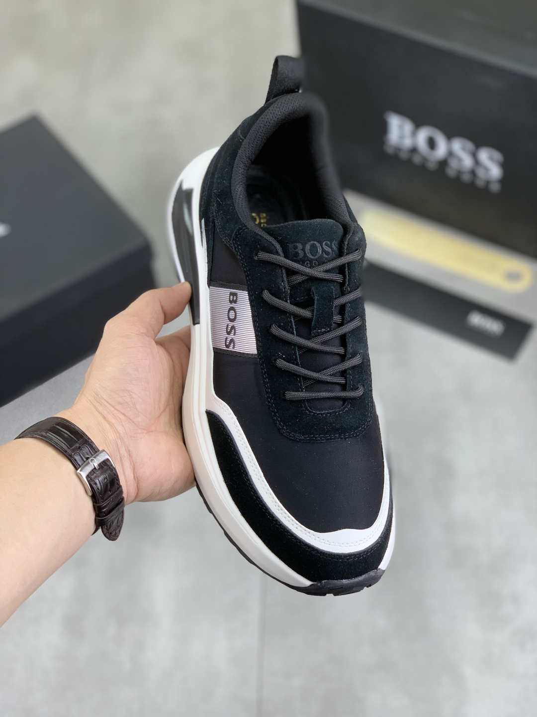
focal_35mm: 52
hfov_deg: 28.0
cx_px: 268
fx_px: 1076
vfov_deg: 36.8
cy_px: 358
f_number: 2.4
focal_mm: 6
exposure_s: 1/100
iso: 25
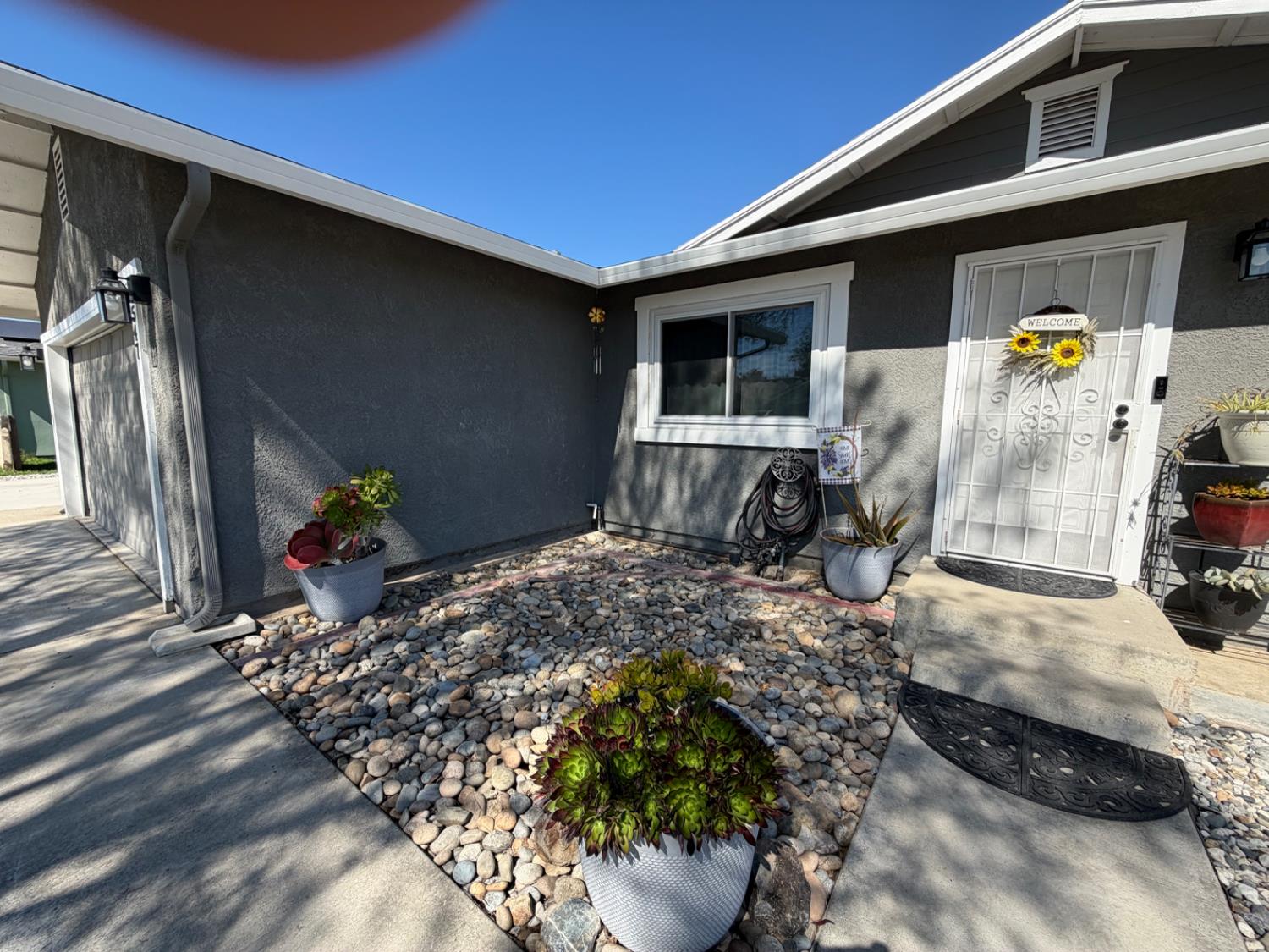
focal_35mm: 14
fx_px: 513
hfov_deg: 102.1
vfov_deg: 85.7
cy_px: 476
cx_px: 634
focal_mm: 2.22
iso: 40
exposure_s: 1/770
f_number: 2.2
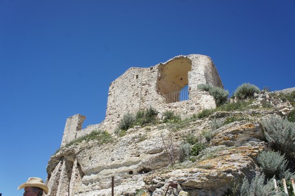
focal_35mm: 30
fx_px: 246
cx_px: 148
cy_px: 98
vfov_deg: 43.5
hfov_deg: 62.0
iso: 200
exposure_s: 1/500
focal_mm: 20
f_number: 8
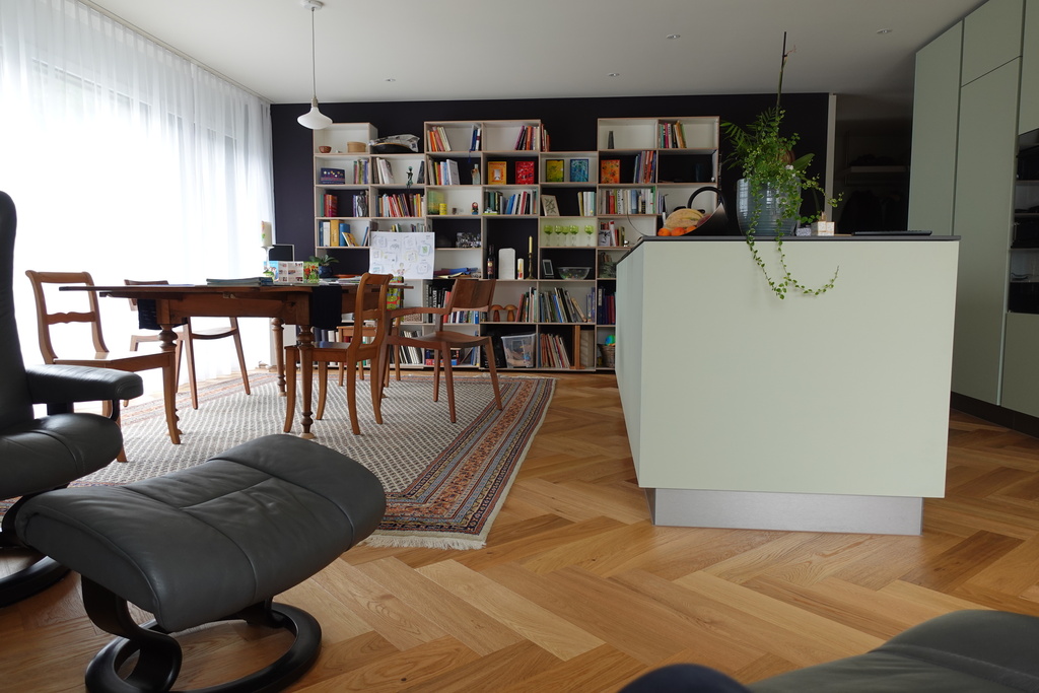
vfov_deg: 53.1
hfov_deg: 73.7
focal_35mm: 24
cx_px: 520
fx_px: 693
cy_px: 346
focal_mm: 9.4
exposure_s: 1/80
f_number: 2.8
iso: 125
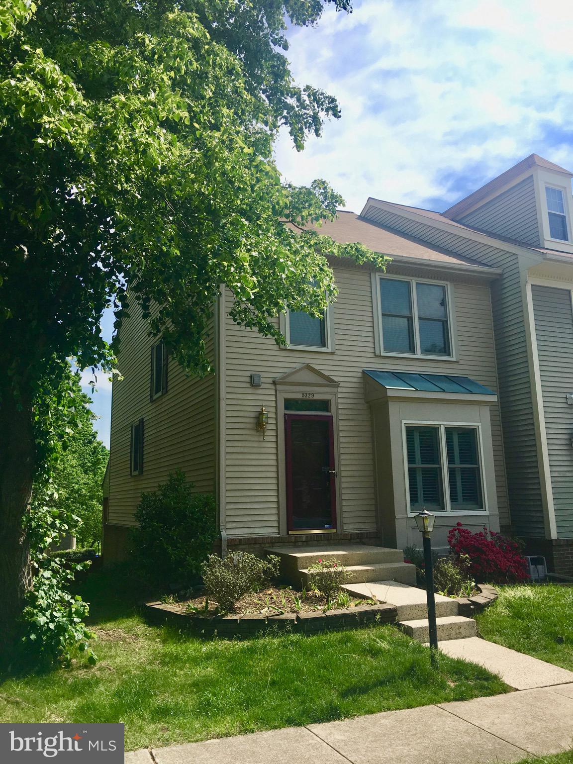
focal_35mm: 29
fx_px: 640
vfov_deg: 61.7
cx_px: 286
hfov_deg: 48.2
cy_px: 382
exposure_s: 1/1350
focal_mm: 4.15
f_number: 2.2
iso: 25
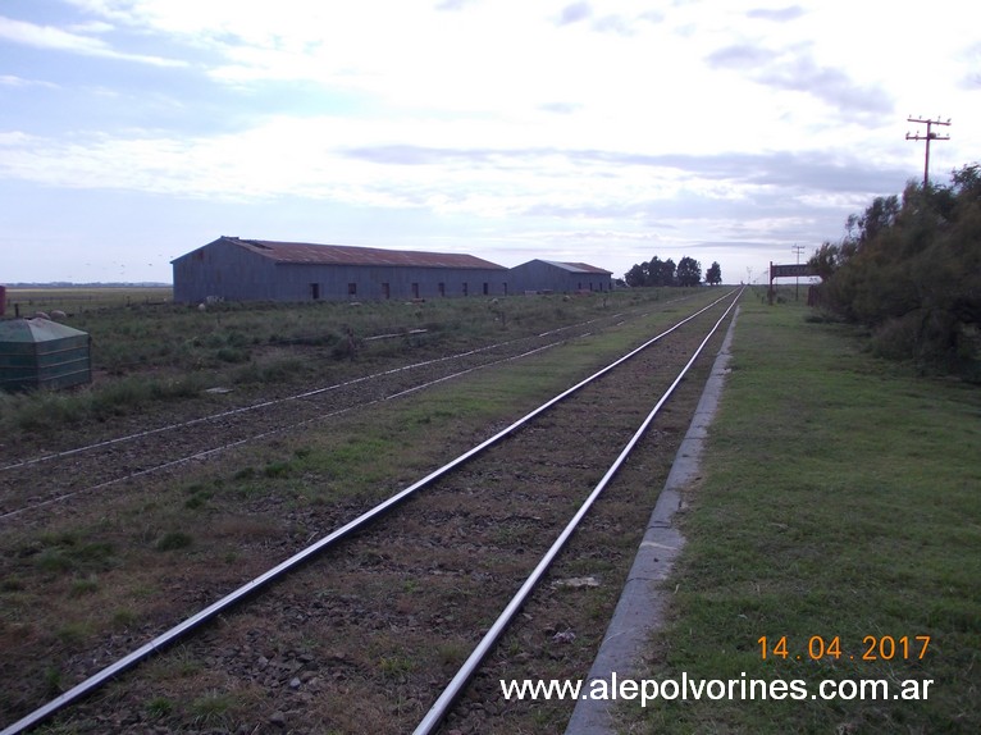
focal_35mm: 28
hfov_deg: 63.5
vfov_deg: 49.7
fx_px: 793
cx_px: 490
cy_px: 368
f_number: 5.4
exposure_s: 1/500
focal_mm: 4
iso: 80
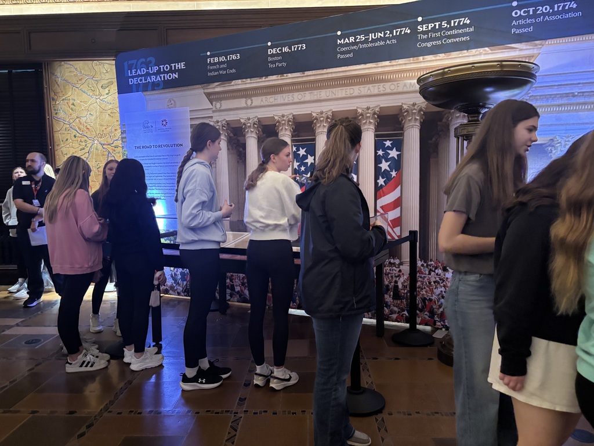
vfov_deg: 53.1
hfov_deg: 67.3
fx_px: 446
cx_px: 297
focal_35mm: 26
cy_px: 223
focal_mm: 5.96
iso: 640
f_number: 1.6
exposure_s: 1/30
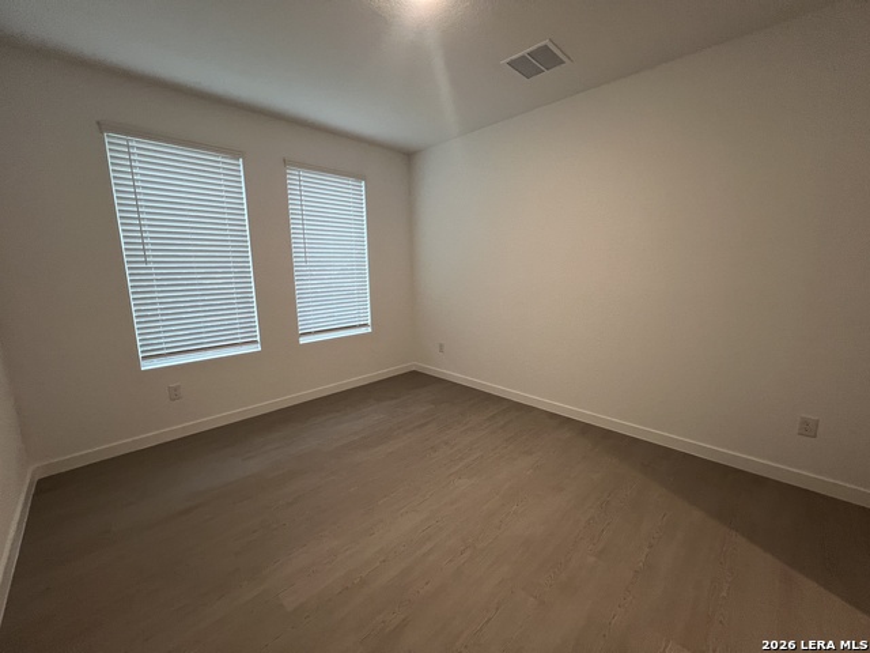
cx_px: 435
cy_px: 326
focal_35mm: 13
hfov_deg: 106.2
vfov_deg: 89.9
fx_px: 327
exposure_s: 1/60
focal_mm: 1.57
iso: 160
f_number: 1.8
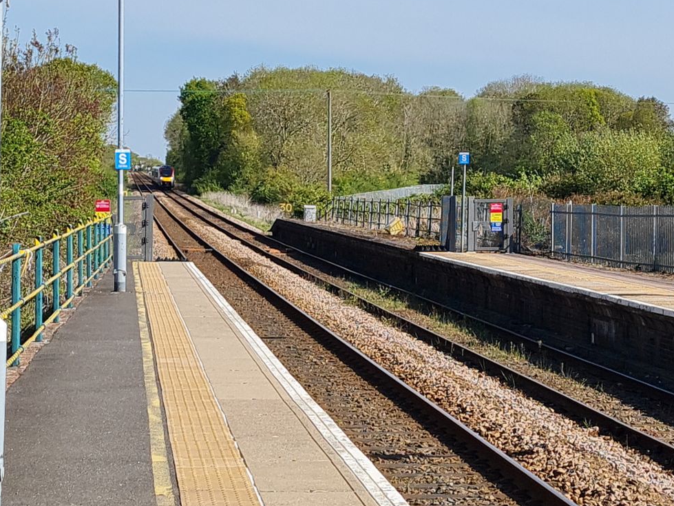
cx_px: 389
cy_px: 221
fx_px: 662
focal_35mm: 34
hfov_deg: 53.7
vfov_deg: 41.7
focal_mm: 5.4
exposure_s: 1/2703
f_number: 1.8
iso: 50
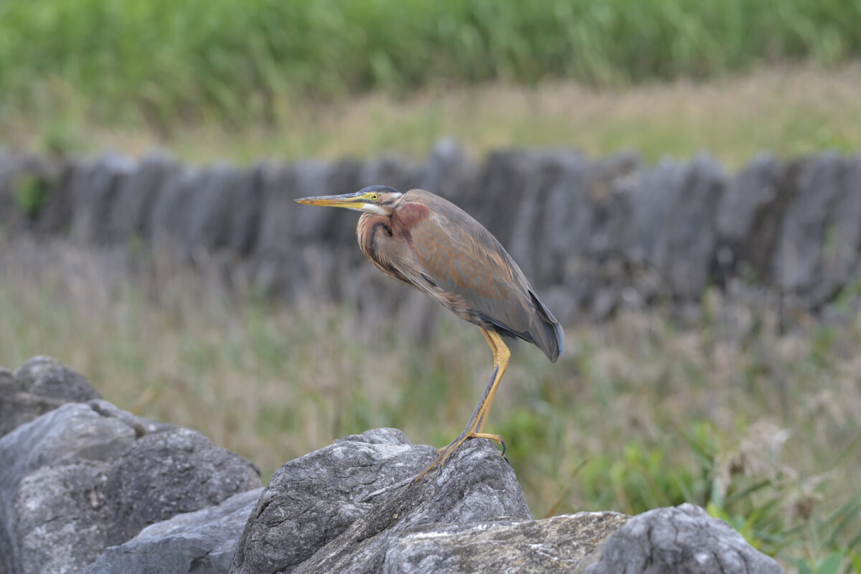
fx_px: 7892
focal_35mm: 330
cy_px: 287
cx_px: 430
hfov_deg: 6.2
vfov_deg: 4.2
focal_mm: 220
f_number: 6.3
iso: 800
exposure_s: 1/200
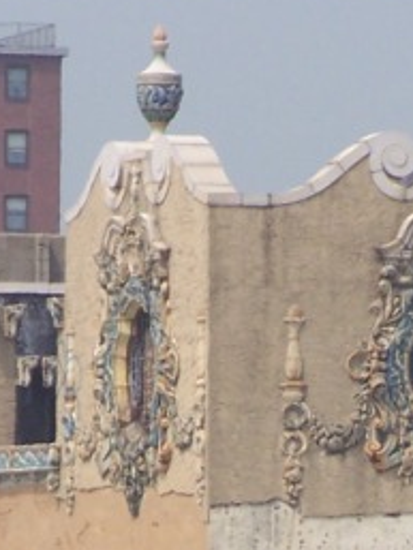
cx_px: 317
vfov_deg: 2.6
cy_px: 618
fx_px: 11985
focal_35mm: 754
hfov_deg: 2.0
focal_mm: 31.3
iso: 80
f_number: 4.5
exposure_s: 1/1000
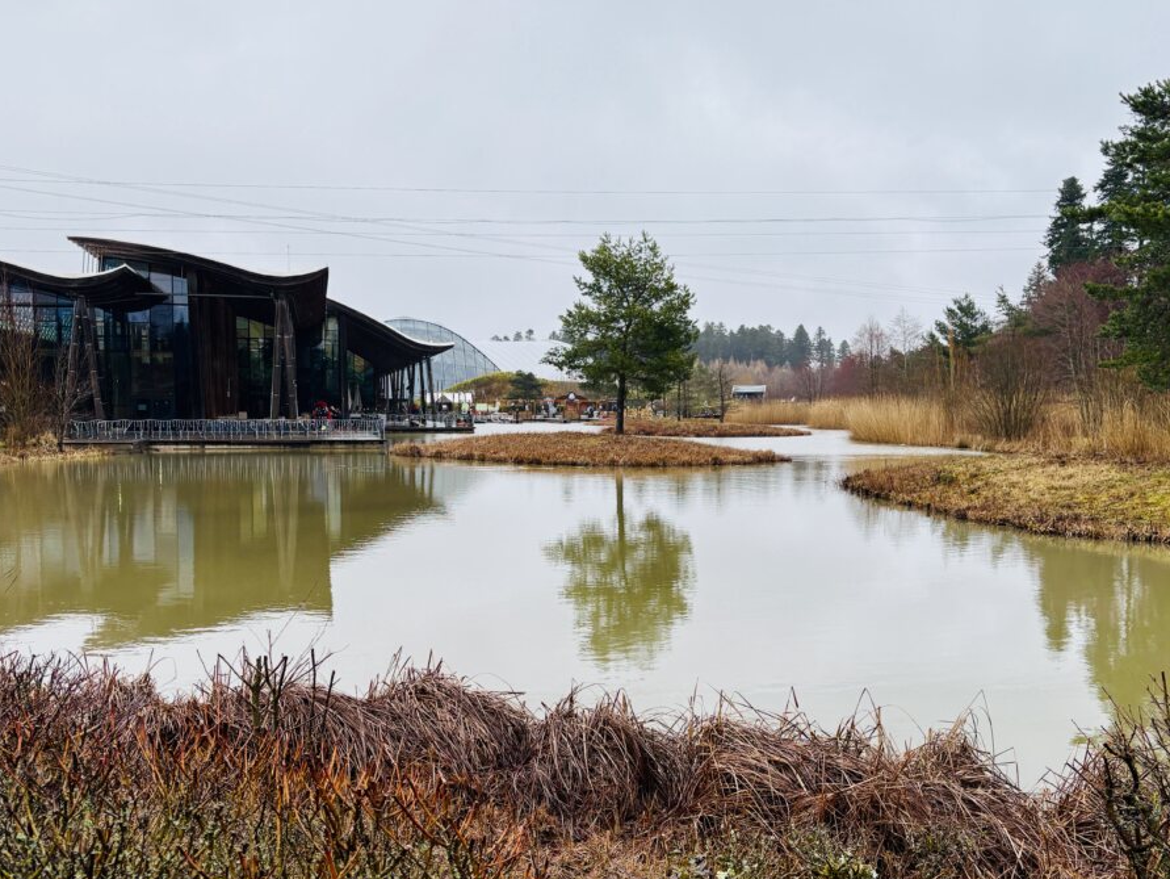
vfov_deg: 40.7
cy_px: 476
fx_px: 1183
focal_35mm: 35
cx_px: 573
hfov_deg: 52.6
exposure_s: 1/907
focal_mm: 5.96
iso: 50
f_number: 1.6
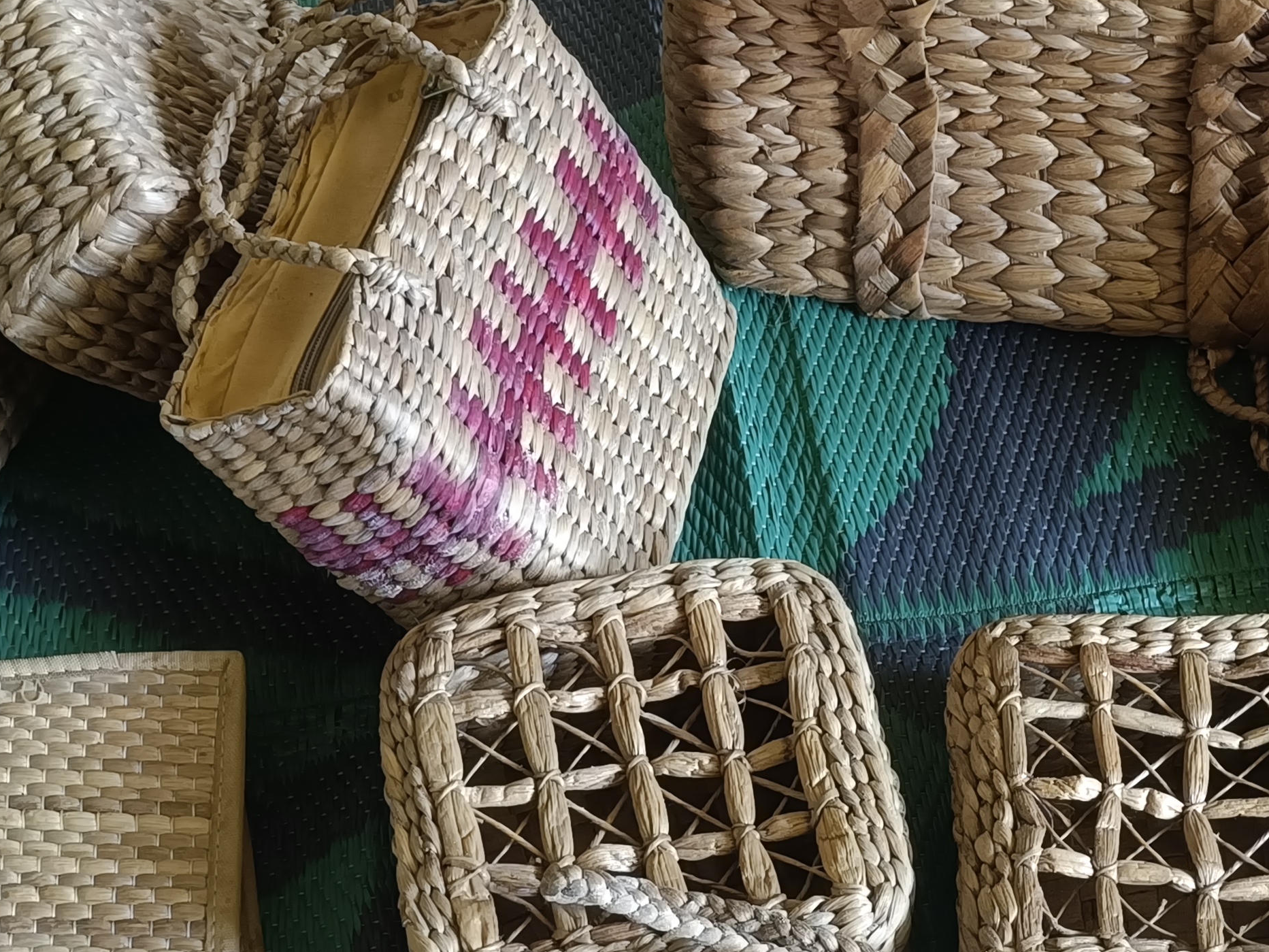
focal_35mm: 91
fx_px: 3336
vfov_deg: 16.2
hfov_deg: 21.5
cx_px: 845
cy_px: 470
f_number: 2
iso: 640
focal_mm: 7.08
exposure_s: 1/50
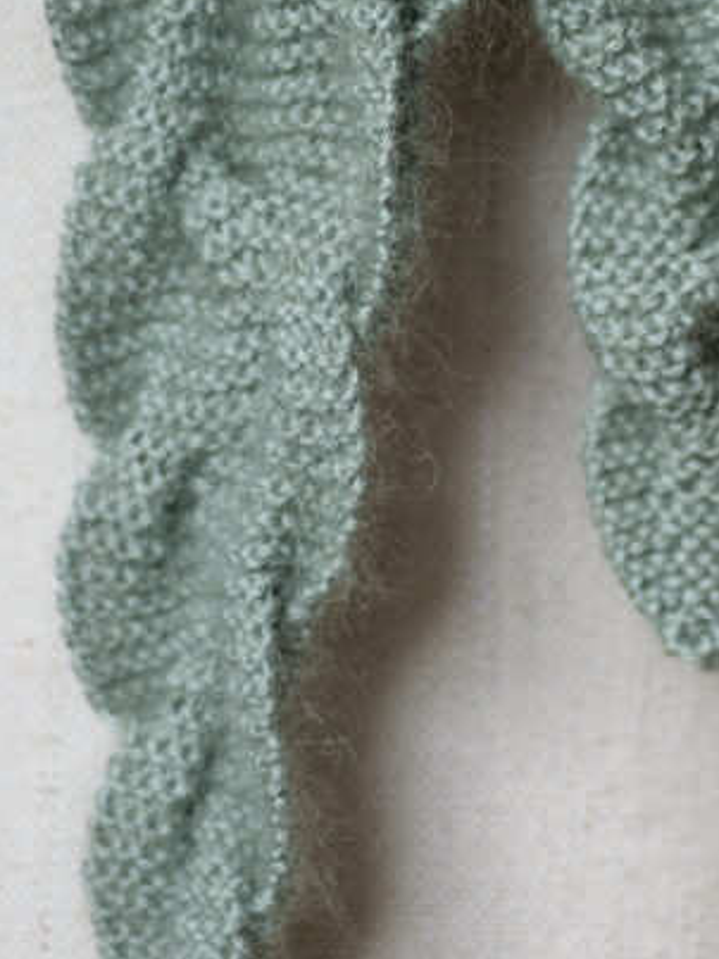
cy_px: 270
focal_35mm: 225
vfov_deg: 8.8
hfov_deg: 6.6
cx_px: 424
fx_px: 6235
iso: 200
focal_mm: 50
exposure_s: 1/200
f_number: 1.7
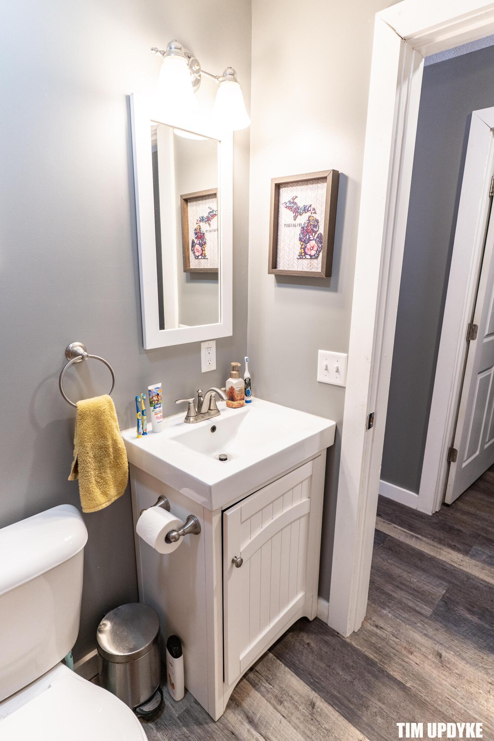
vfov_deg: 84.0
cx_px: 247
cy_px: 370
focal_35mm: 20
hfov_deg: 61.9
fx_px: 412
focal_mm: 20
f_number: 4
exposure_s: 1/100
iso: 800
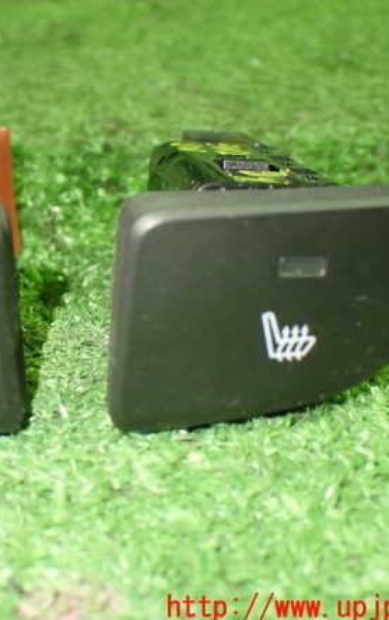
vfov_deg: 32.5
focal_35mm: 63
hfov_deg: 20.4
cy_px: 311
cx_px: 63
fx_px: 1067
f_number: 2.9
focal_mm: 7.84
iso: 1250
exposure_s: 1/40
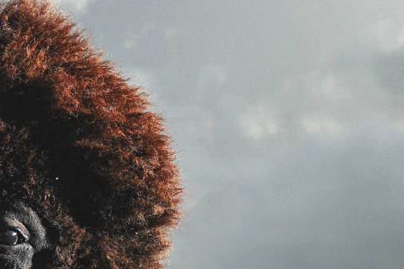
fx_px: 1840
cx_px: -294
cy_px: 357
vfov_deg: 8.2
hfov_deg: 11.7
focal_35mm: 164
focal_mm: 32
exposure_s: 1/200
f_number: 5.6
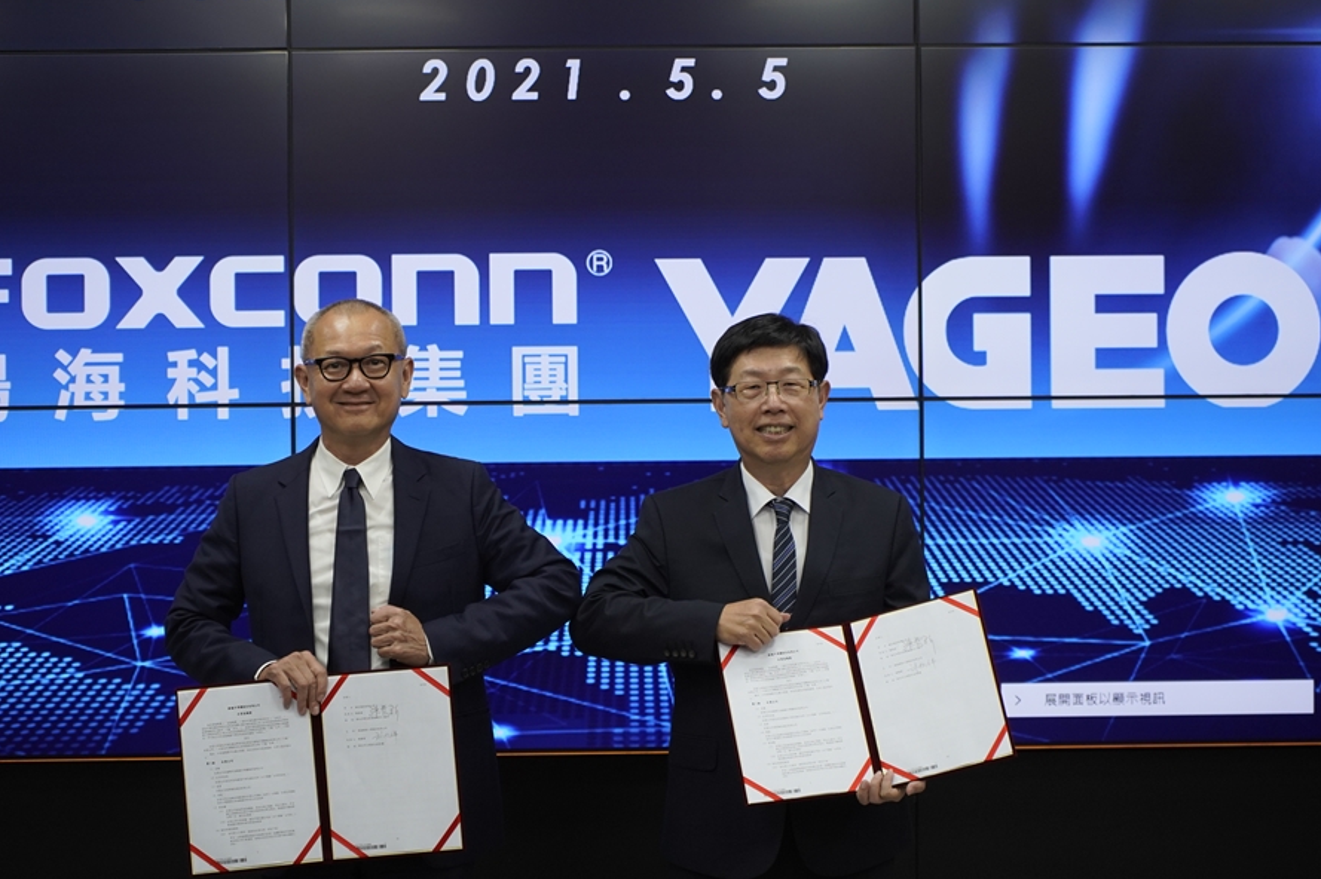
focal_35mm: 79
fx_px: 2898
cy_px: 401
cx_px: 645
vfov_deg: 17.3
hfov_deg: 25.7
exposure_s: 1/160
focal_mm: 65
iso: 1250
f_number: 5.6
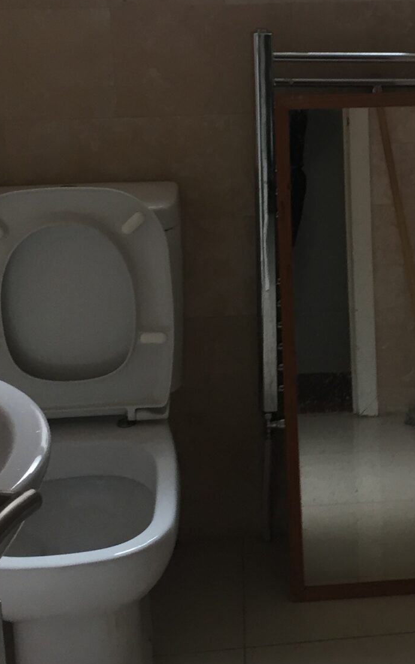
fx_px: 1284
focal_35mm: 71
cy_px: 192
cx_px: 424
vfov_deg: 28.7
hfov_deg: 17.9
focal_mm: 4.15
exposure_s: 1/33
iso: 80
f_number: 2.2
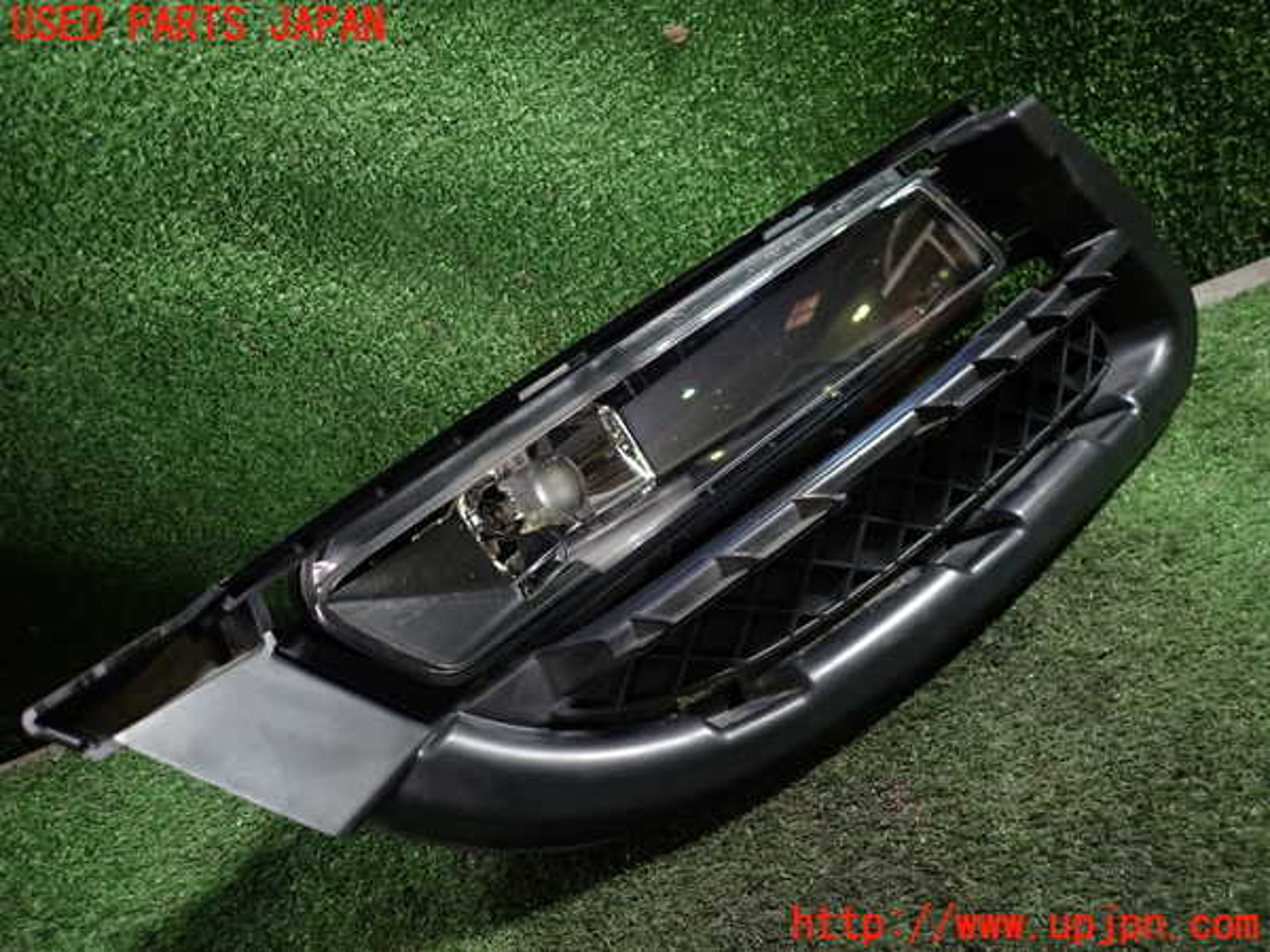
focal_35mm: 25
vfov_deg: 54.9
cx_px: 635
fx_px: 917
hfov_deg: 69.4
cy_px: 476
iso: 250
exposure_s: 1/30
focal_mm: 4.5
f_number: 2
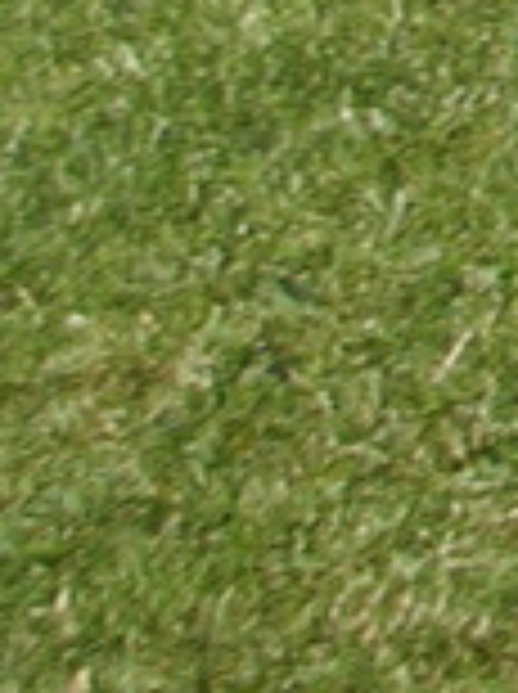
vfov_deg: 9.5
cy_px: -1400
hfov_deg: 4.8
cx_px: 3347
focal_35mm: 162
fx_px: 3241
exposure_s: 1/800
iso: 200
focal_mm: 11
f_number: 4
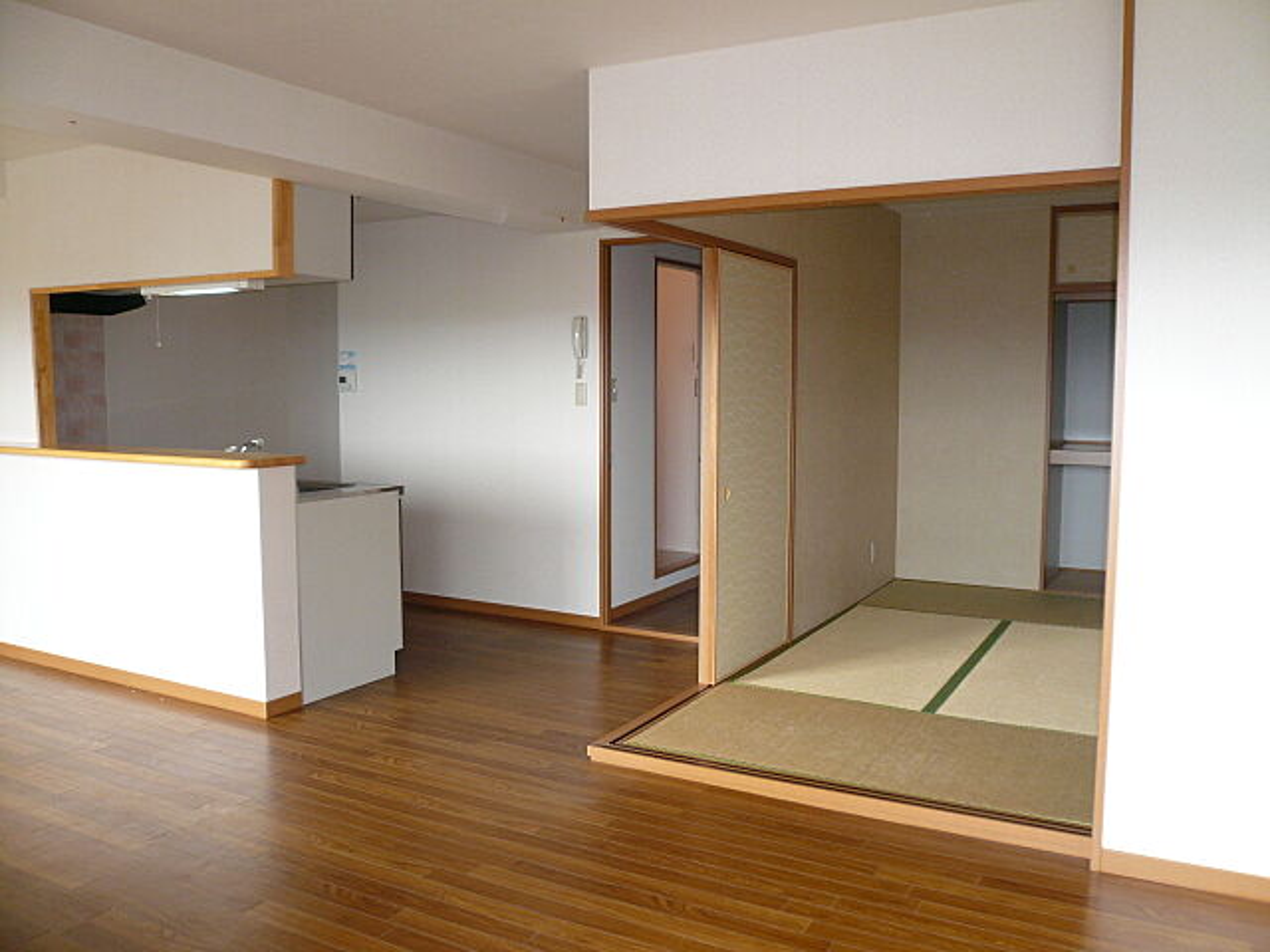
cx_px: 635
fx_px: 1027
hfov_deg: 63.4
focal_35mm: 28
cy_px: 476
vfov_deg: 49.7
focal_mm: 4.6
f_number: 2.8
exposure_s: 1/40
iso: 100
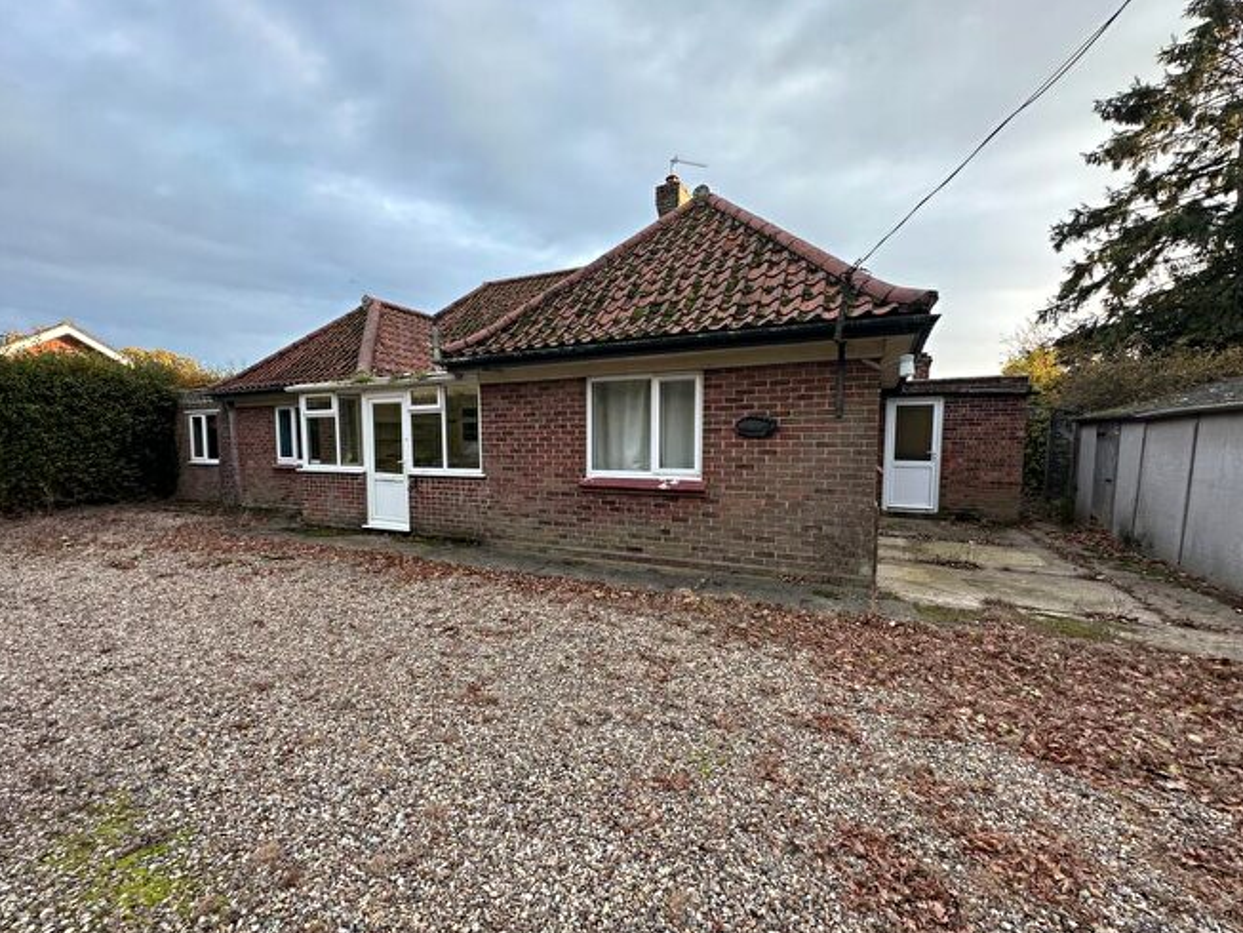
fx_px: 539
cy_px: 481
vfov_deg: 81.7
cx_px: 600
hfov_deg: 98.1
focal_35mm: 15
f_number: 2.2
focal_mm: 2.22
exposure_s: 1/99
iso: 100
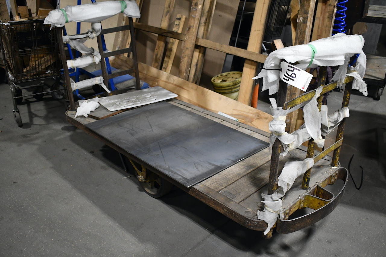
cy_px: 128
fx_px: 364
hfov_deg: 55.8
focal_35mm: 34
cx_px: 193
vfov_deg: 38.9
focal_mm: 23
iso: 2200
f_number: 3.8
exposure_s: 1/125
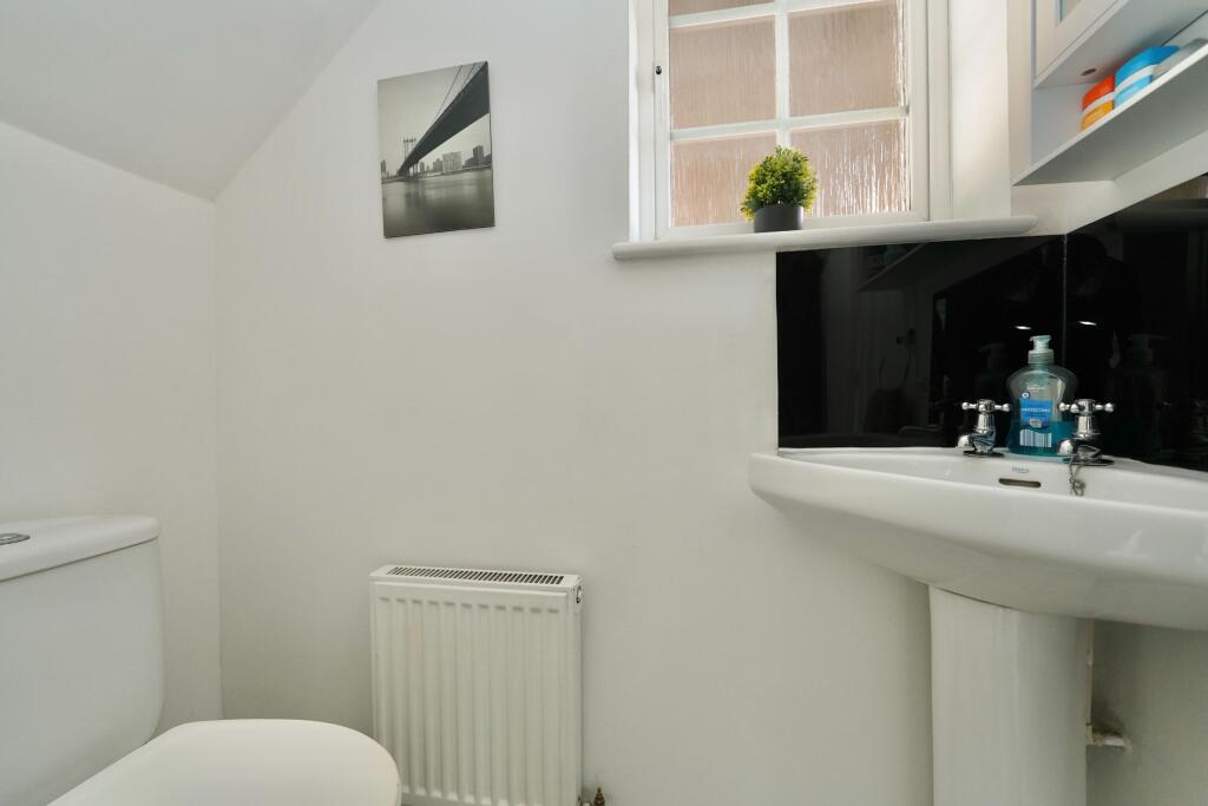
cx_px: 604
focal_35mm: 14
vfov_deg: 81.2
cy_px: 403
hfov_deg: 104.2
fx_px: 470
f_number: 2.8
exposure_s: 1/160
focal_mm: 14
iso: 1600
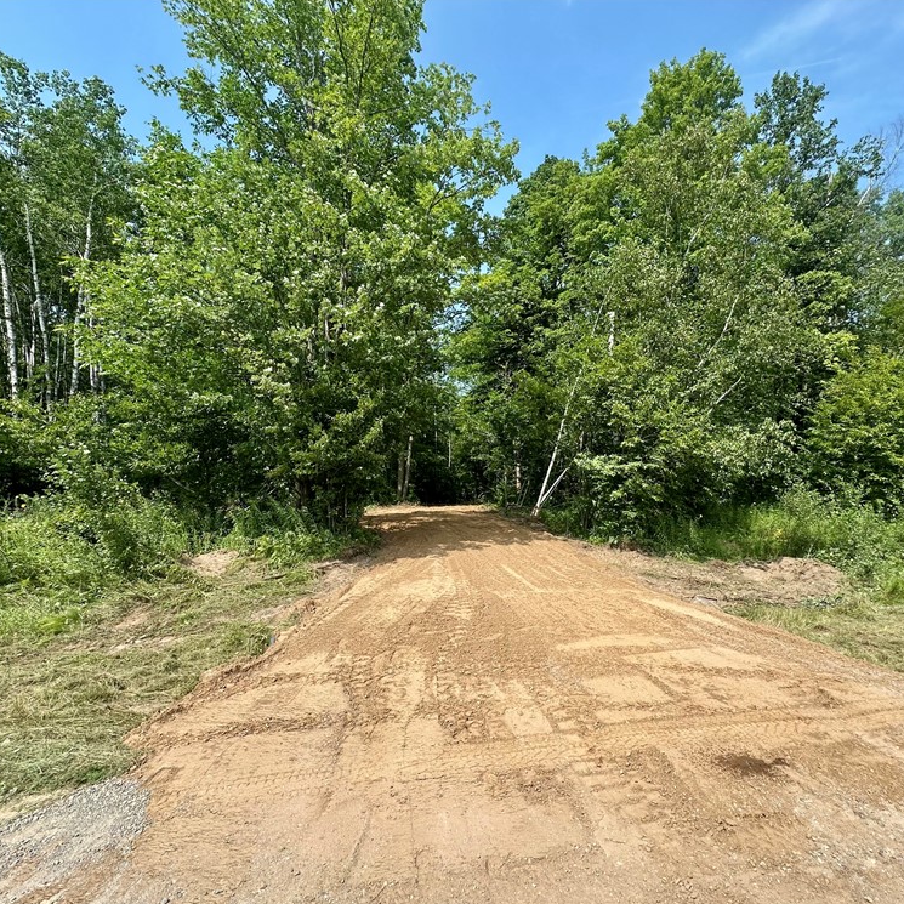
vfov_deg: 84.0
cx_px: 491
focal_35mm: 17
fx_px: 502
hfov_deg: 83.8
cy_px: 462
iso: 50
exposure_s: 1/1082
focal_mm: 2.22
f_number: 2.2
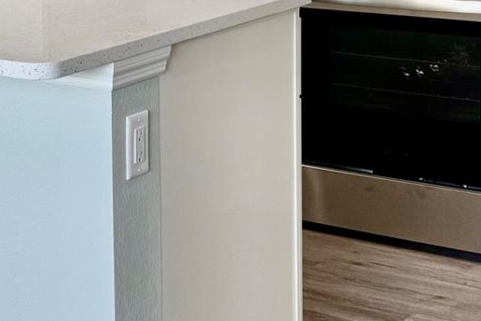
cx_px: -87
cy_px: -76
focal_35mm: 99
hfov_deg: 19.5
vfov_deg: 13.4
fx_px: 1323
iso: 80
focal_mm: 6.76
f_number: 1.78
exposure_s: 1/331
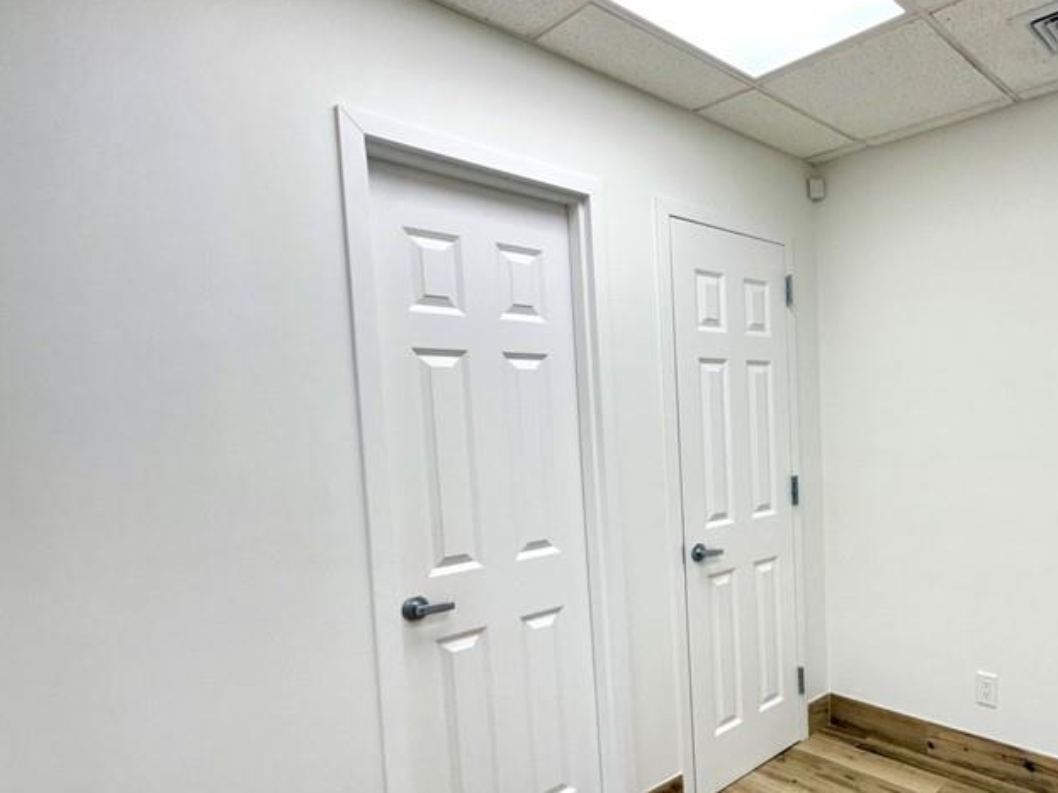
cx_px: 812
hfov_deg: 68.4
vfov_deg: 58.5
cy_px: 469
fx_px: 703
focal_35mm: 23
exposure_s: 1/158
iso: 50
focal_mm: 2.22
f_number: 2.2
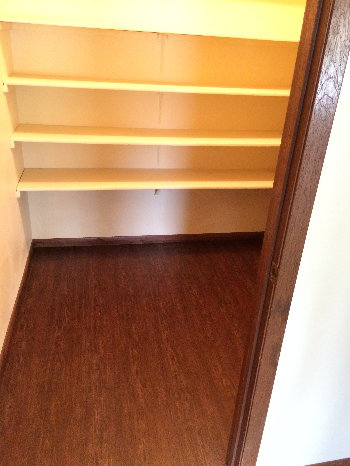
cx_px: 175
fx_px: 391
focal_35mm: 29
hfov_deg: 48.2
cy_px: 233
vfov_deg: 61.7
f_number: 2.2
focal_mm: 4.15
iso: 320
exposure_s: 1/30
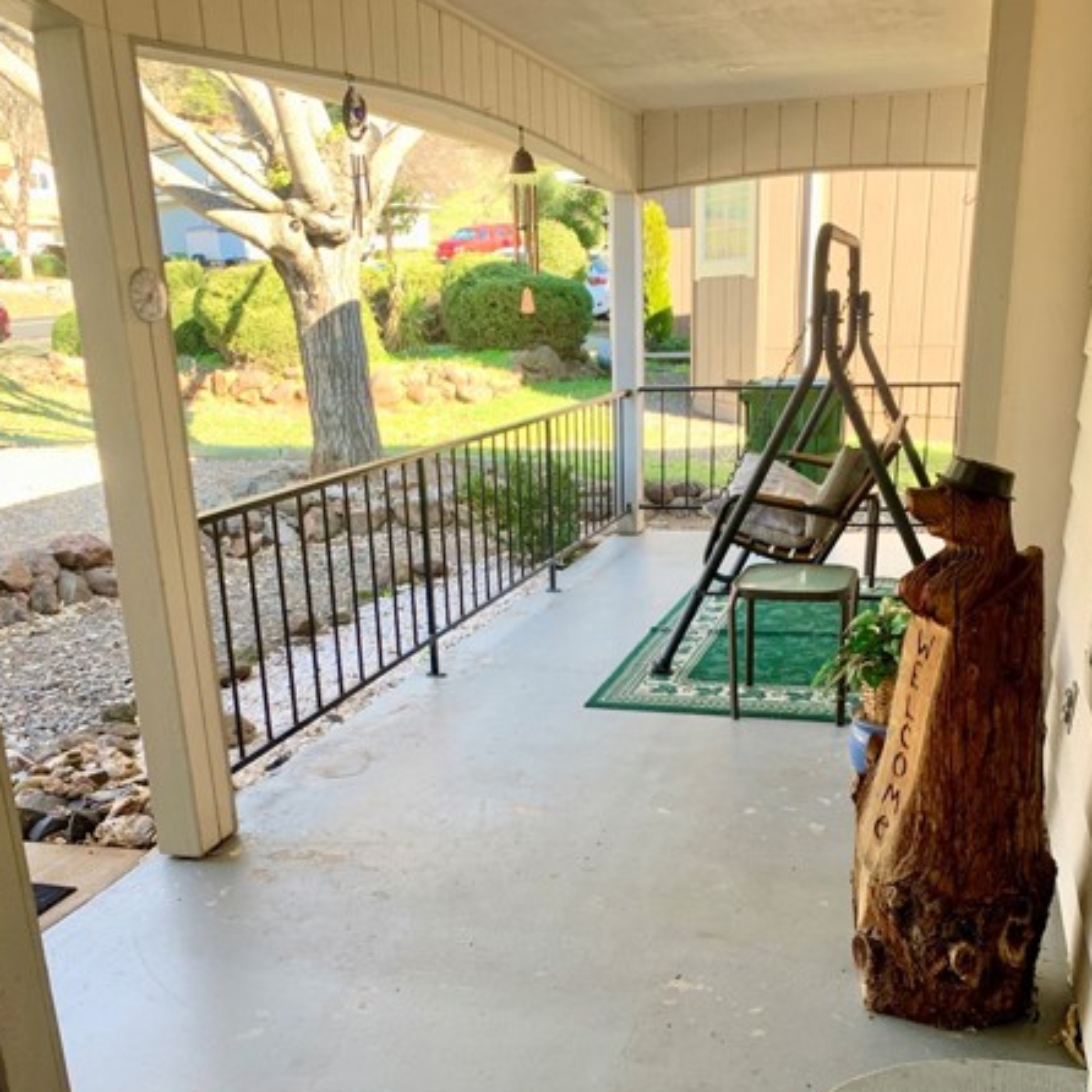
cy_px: 735
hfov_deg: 49.7
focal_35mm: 33
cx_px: 553
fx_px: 1178
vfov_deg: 48.8
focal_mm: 4.25
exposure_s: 1/121
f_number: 1.8
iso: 32
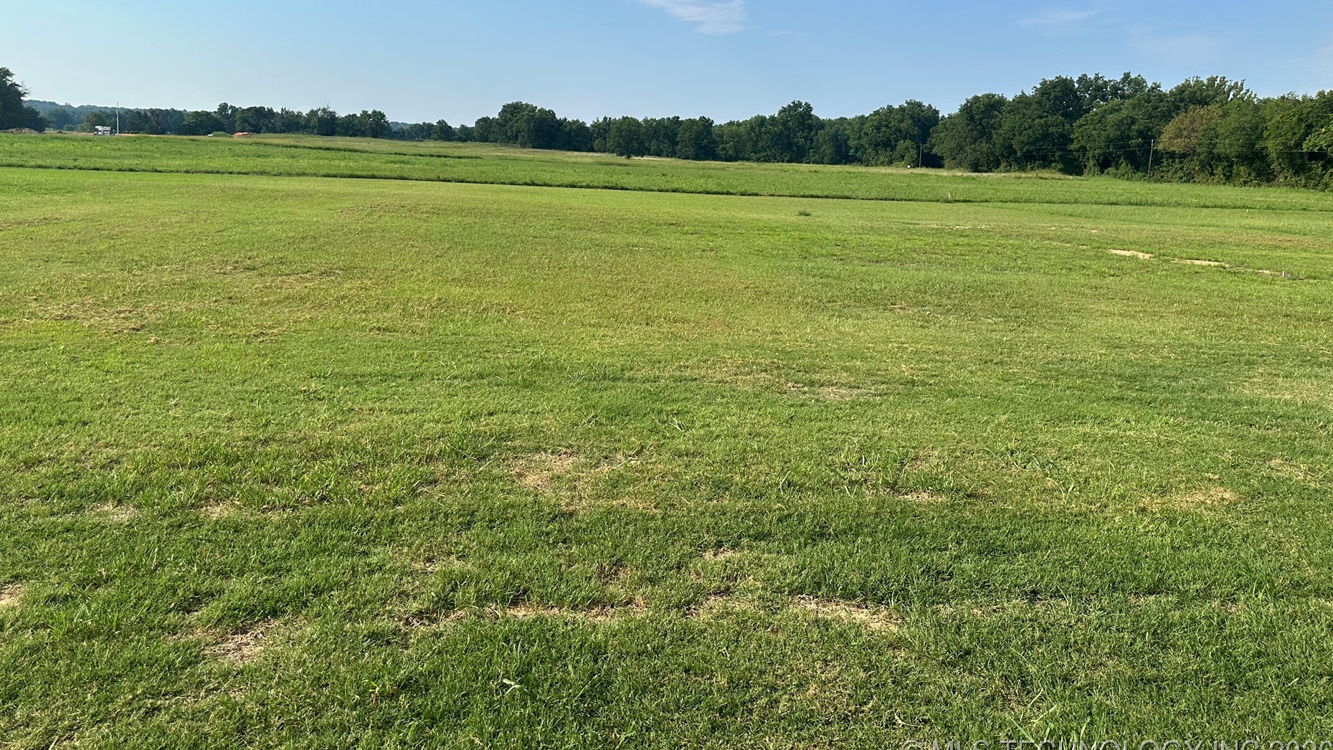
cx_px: 653
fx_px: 954
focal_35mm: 27
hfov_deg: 69.8
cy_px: 266
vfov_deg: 42.5
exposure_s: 1/5000
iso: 80
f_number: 1.78
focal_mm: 6.86
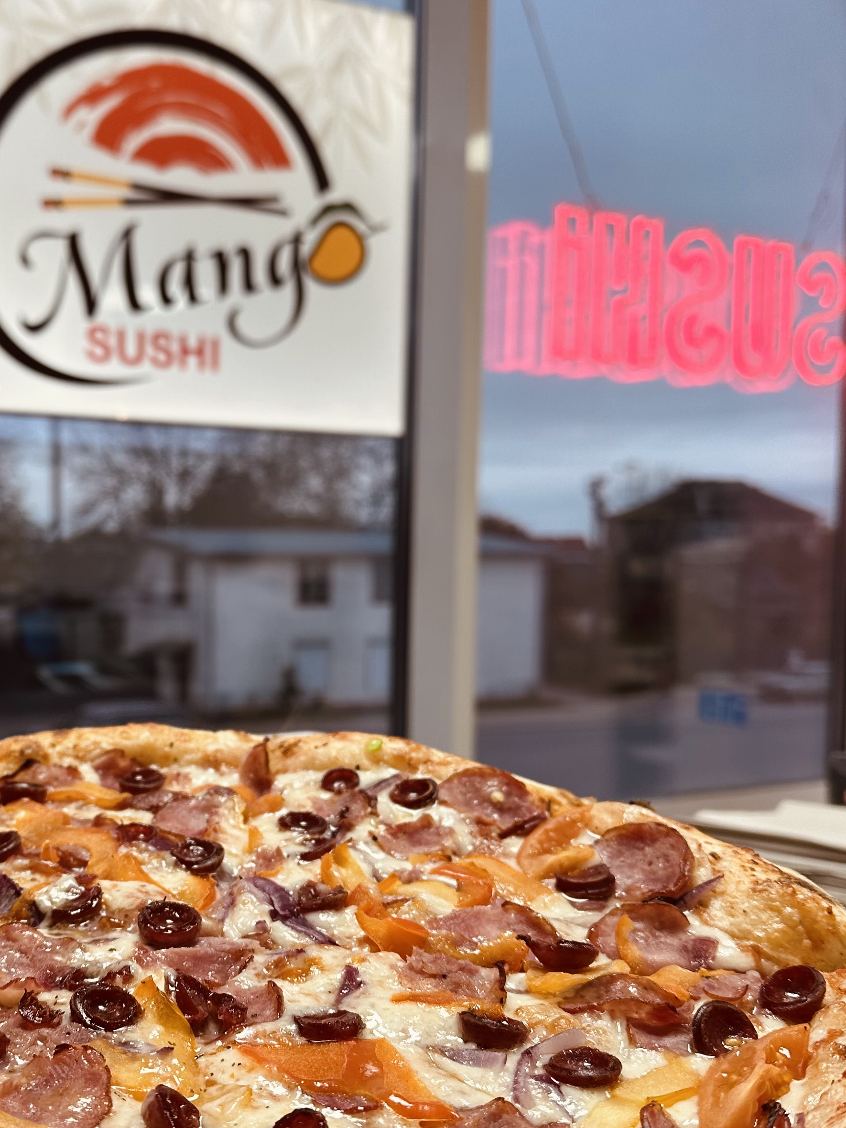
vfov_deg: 45.7
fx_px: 1336
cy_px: 635
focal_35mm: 41
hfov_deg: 34.5
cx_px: 225
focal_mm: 6.86
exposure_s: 1/121
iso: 80
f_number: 1.78
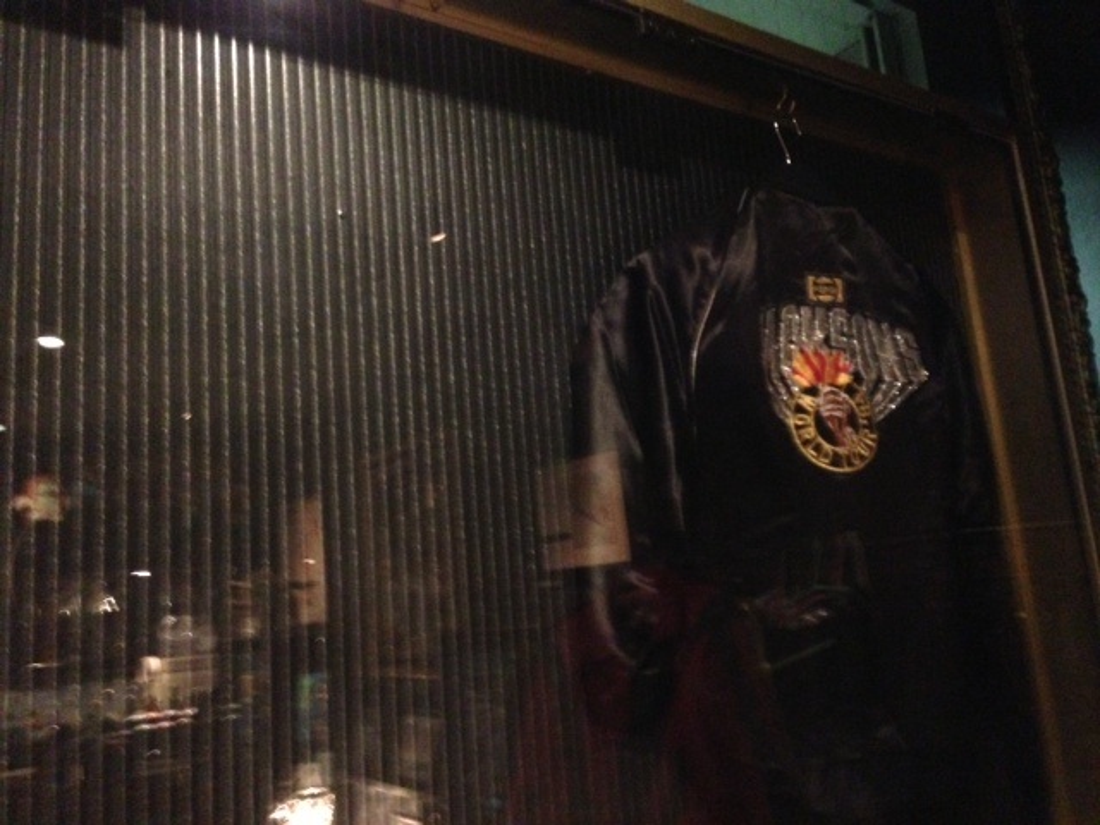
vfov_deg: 42.9
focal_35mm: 33
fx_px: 1049
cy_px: 412
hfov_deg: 55.4
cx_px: 550
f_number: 2.4
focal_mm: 4.13
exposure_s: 1/15
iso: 800
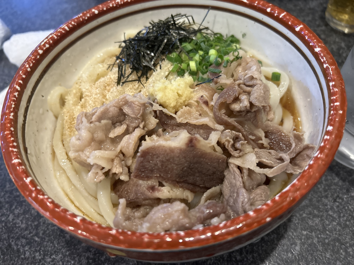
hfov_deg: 67.3
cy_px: 132
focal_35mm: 26
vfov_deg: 53.1
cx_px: 177
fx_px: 266
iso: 400
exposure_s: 1/40
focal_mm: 5.7
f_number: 1.5
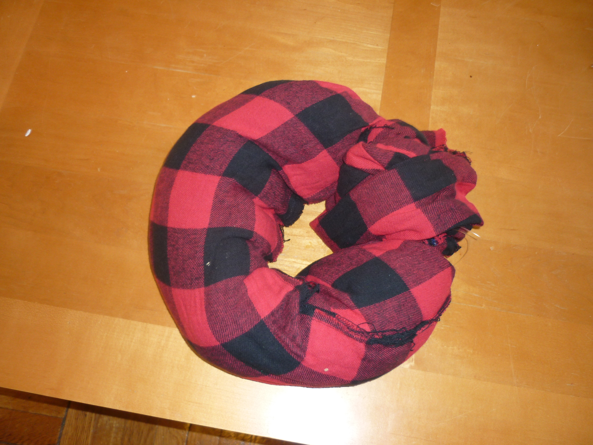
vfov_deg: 42.9
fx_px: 565
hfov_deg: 55.4
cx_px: 296
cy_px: 222
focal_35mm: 33
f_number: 2.8
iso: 100
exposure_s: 1/30
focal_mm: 5.5
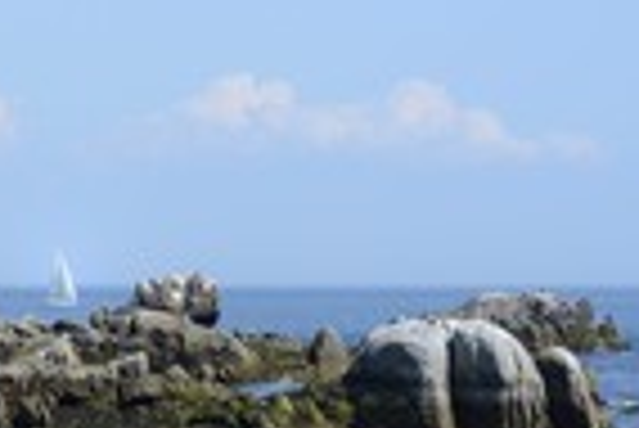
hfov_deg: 6.3
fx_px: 5775
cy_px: 554
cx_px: -191
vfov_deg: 4.2
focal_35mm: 325
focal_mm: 110
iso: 200
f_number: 9
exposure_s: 1/400
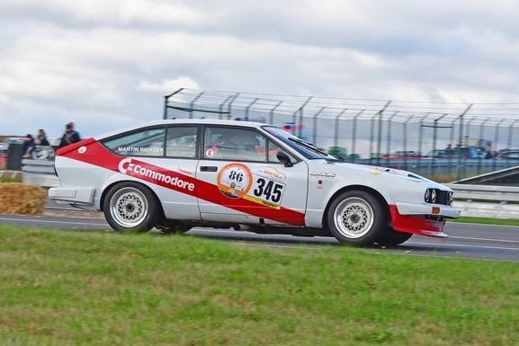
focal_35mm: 156
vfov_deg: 8.8
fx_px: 2249
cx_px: 255
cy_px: 169
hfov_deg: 13.2
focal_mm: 100
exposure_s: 1/400
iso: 400
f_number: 11
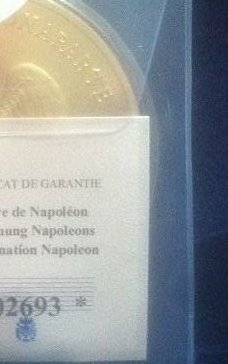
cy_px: 156
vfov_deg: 26.1
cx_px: -53
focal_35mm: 79
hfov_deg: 15.8
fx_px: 786
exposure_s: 1/17
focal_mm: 3.85
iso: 320
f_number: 2.8
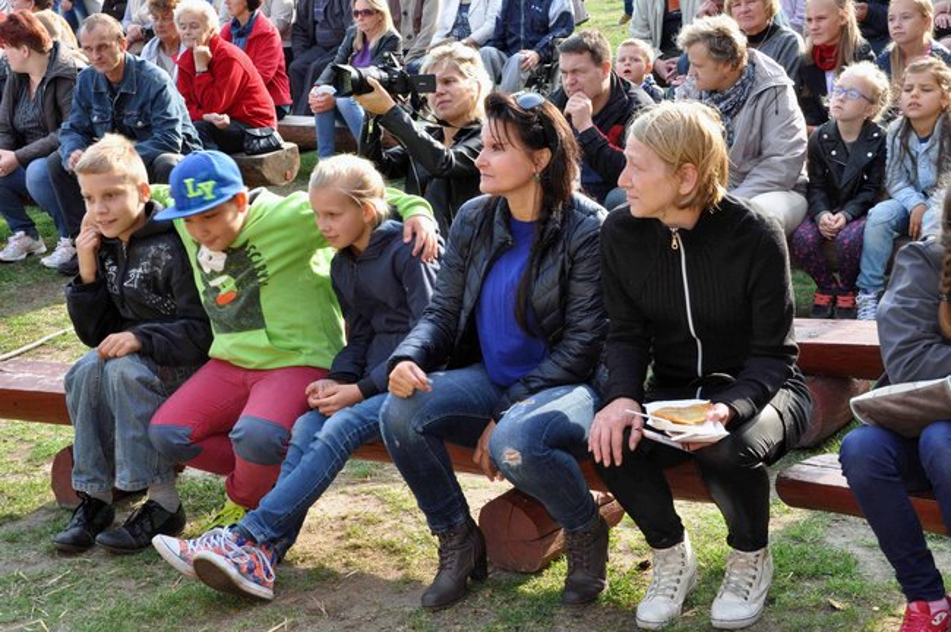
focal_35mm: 66
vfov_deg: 20.6
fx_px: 1742
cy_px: 316
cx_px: 476
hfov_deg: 30.5
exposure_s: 1/60
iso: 500
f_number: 14
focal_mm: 44
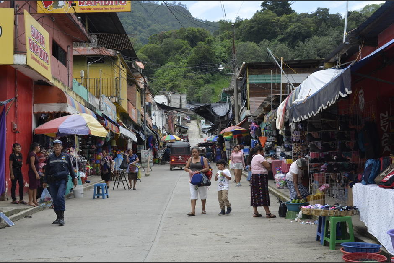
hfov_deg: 41.1
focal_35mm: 48
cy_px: 132
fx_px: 525
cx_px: 197
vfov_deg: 28.1
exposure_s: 1/250
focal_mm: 32
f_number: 8
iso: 200
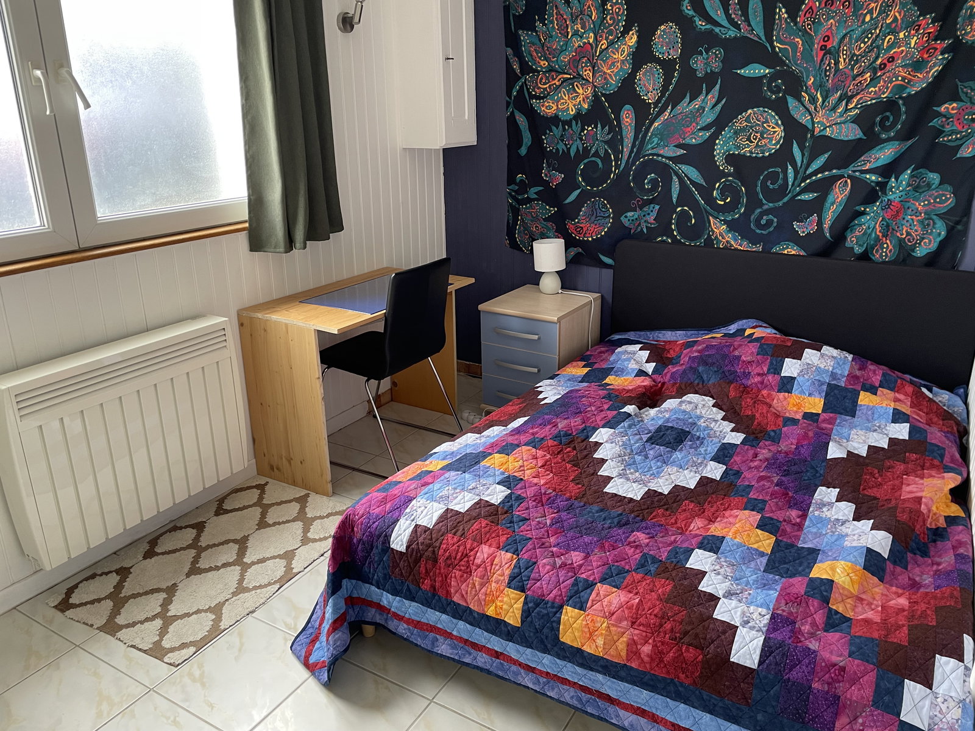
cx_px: 488
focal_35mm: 26
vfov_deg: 53.1
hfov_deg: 67.3
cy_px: 366
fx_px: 732
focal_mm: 4.2
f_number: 1.6
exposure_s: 1/99
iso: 125
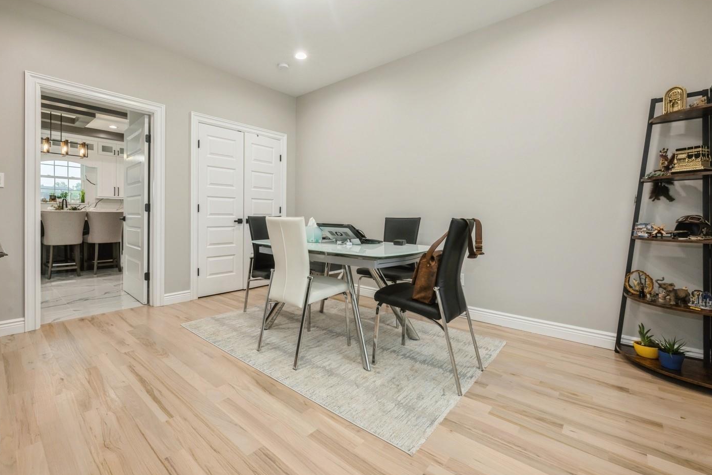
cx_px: 311
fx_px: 316
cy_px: 215
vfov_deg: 73.6
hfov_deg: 96.2
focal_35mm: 16
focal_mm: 14
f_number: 11
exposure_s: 1/15
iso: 400
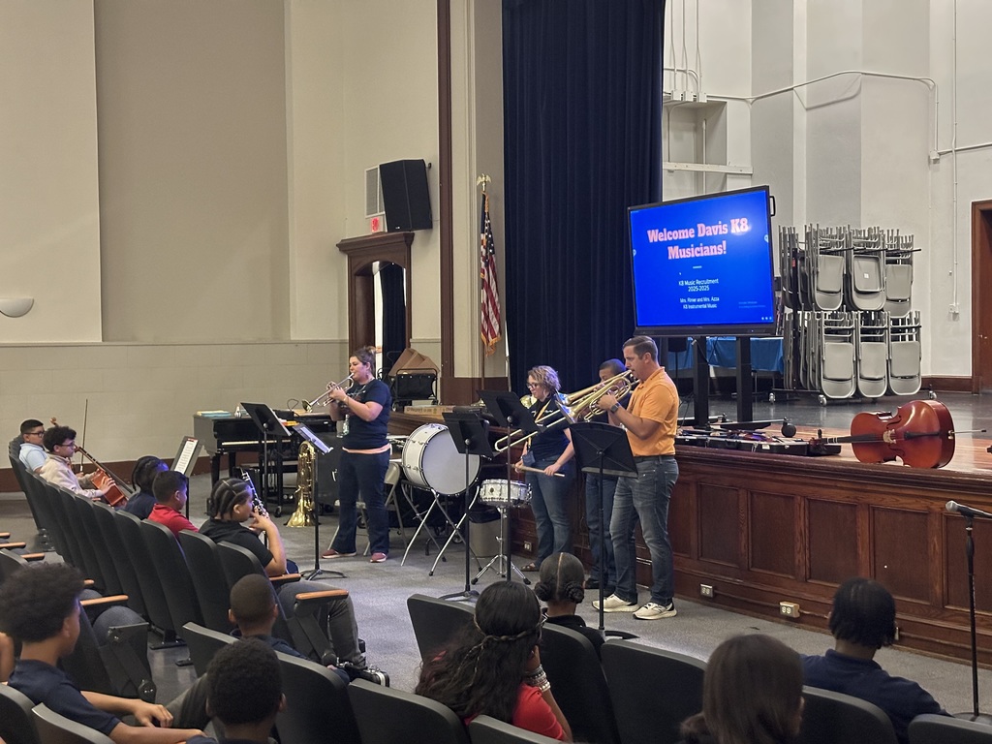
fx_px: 1376
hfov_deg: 39.7
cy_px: 372
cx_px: 496
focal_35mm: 48
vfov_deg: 30.3
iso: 640
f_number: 1.78
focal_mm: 6.86
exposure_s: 1/24
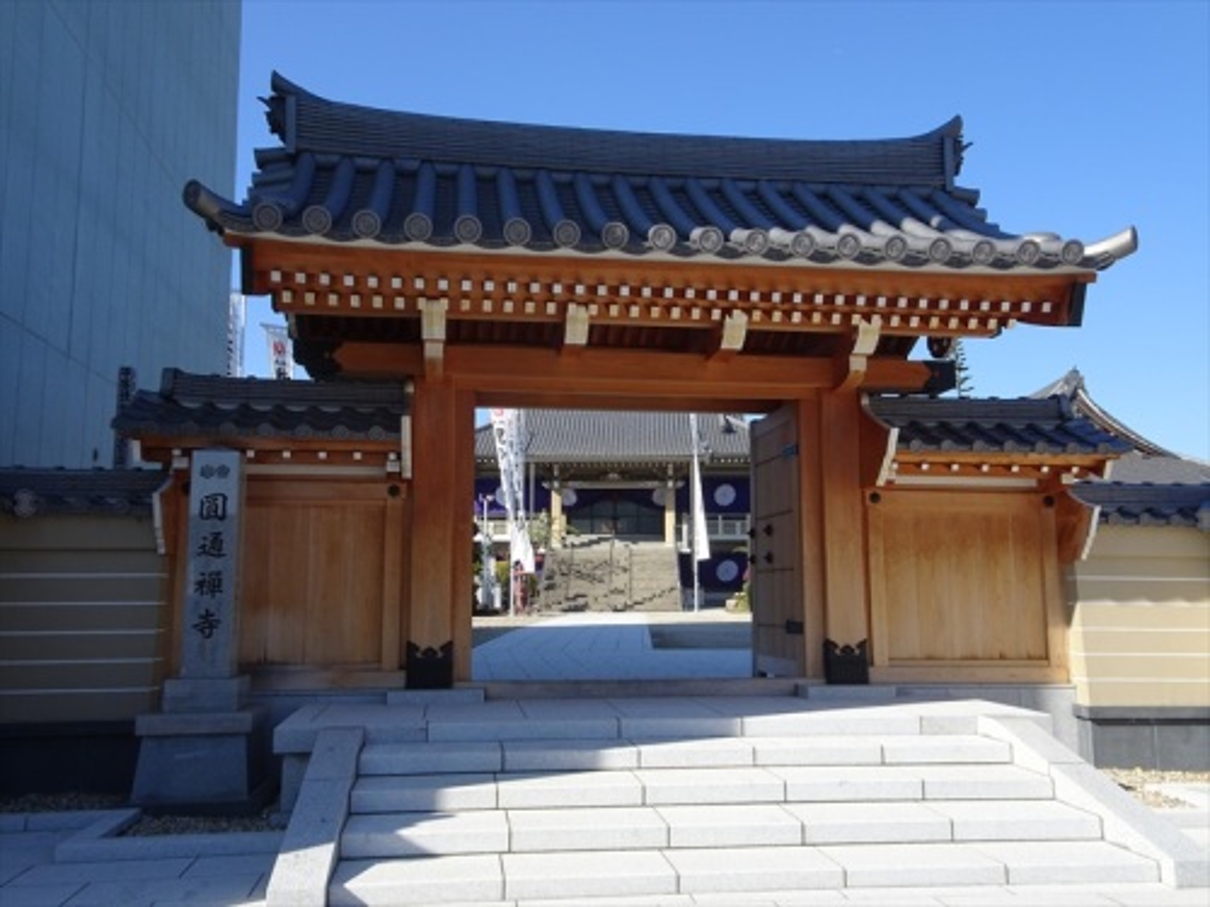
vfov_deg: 48.2
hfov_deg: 61.7
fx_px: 1014
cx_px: 605
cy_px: 454
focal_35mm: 29
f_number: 3.5
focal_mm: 4.92
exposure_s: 1/500
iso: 80
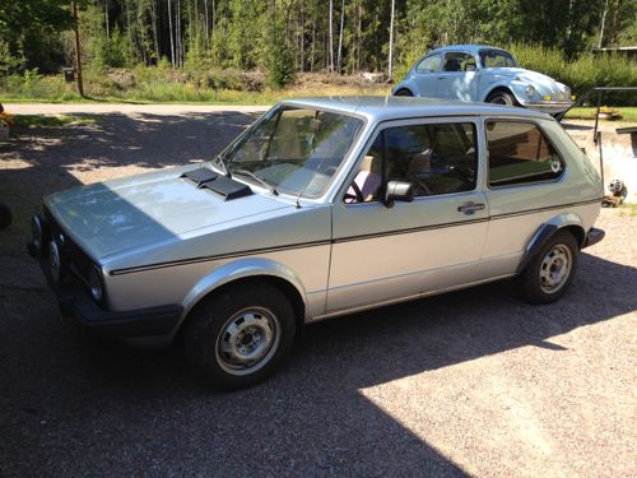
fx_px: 644
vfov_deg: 40.7
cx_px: 318
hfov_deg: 52.6
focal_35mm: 35
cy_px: 239
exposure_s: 1/536
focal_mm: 4.28
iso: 64
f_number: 2.4
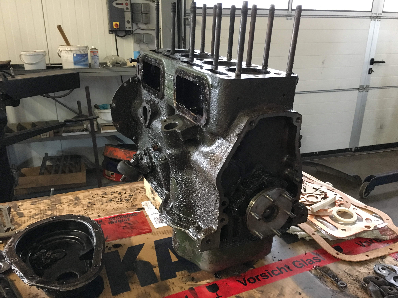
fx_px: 333
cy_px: 149
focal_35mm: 29
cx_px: 199
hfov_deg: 61.7
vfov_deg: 48.2
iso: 250
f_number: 2.2
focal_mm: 4.15
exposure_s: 1/17
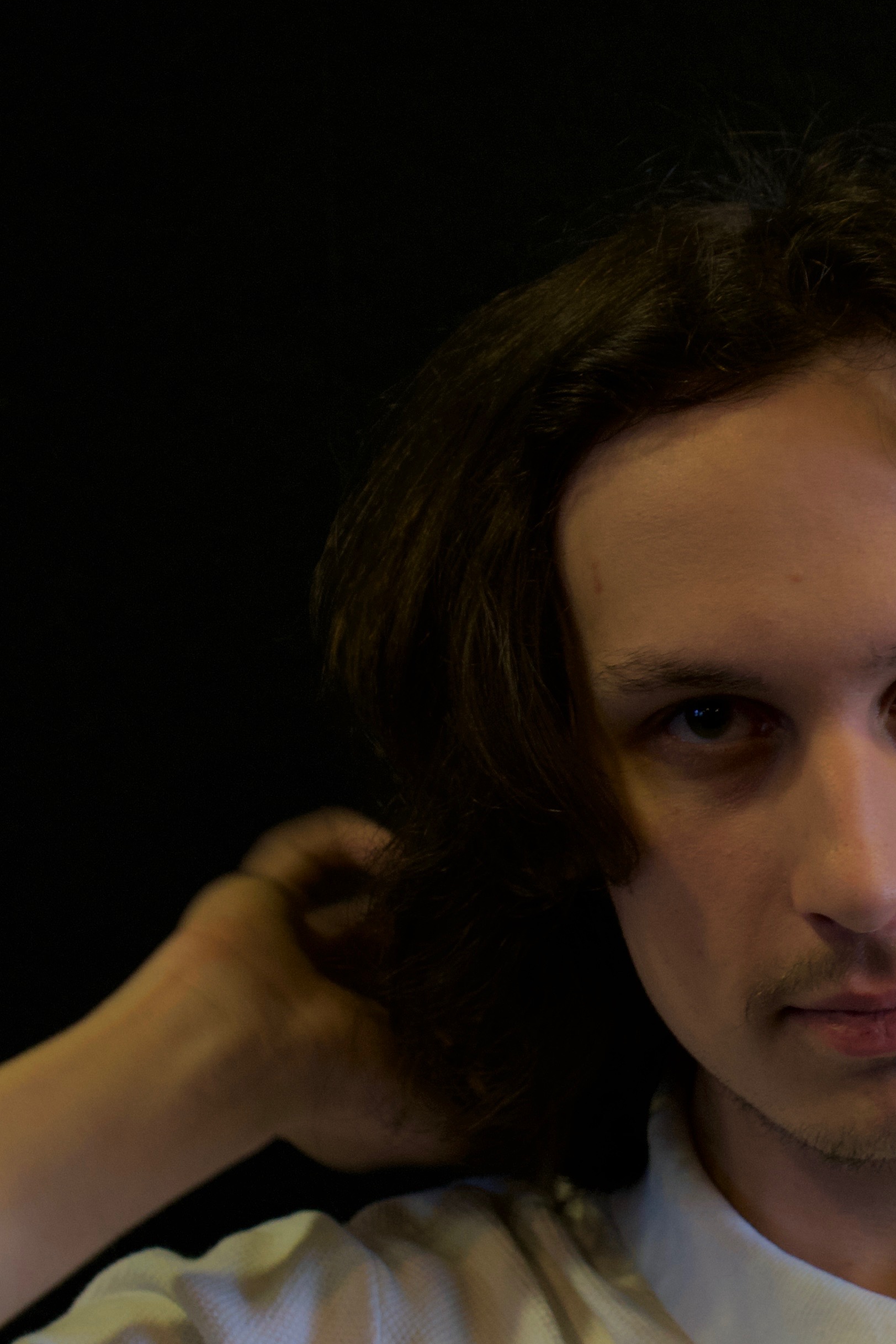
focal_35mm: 106
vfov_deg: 19.1
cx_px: 998
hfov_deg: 12.7
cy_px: 1048
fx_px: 3956
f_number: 5
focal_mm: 43
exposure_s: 1/30
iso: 800
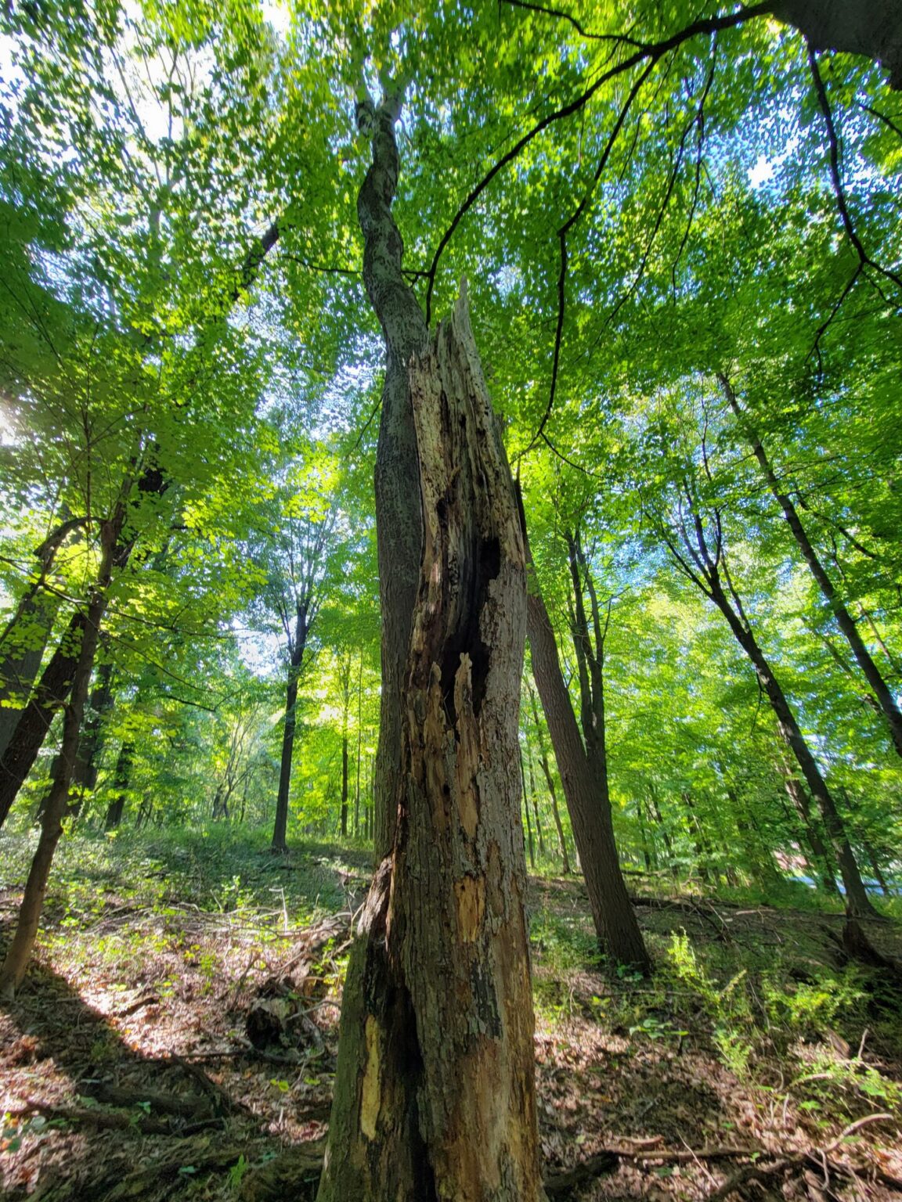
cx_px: 451
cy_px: 601
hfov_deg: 89.9
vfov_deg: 106.2
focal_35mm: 13
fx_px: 452
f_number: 2.2
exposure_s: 1/60
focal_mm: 2.2
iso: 100
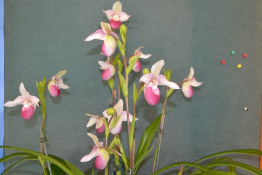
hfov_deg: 41.1
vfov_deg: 28.1
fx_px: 349
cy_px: 88
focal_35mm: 48
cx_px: 131
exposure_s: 1/30
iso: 800
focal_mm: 32
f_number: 4.8
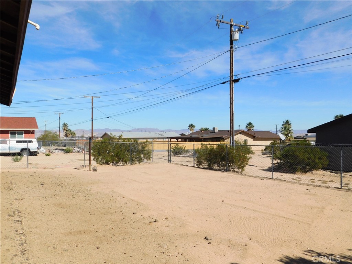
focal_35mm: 28
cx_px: 176
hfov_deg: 63.4
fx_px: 285
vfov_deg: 49.7
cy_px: 132
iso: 125
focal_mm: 4.9
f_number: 6.4
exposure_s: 1/1000
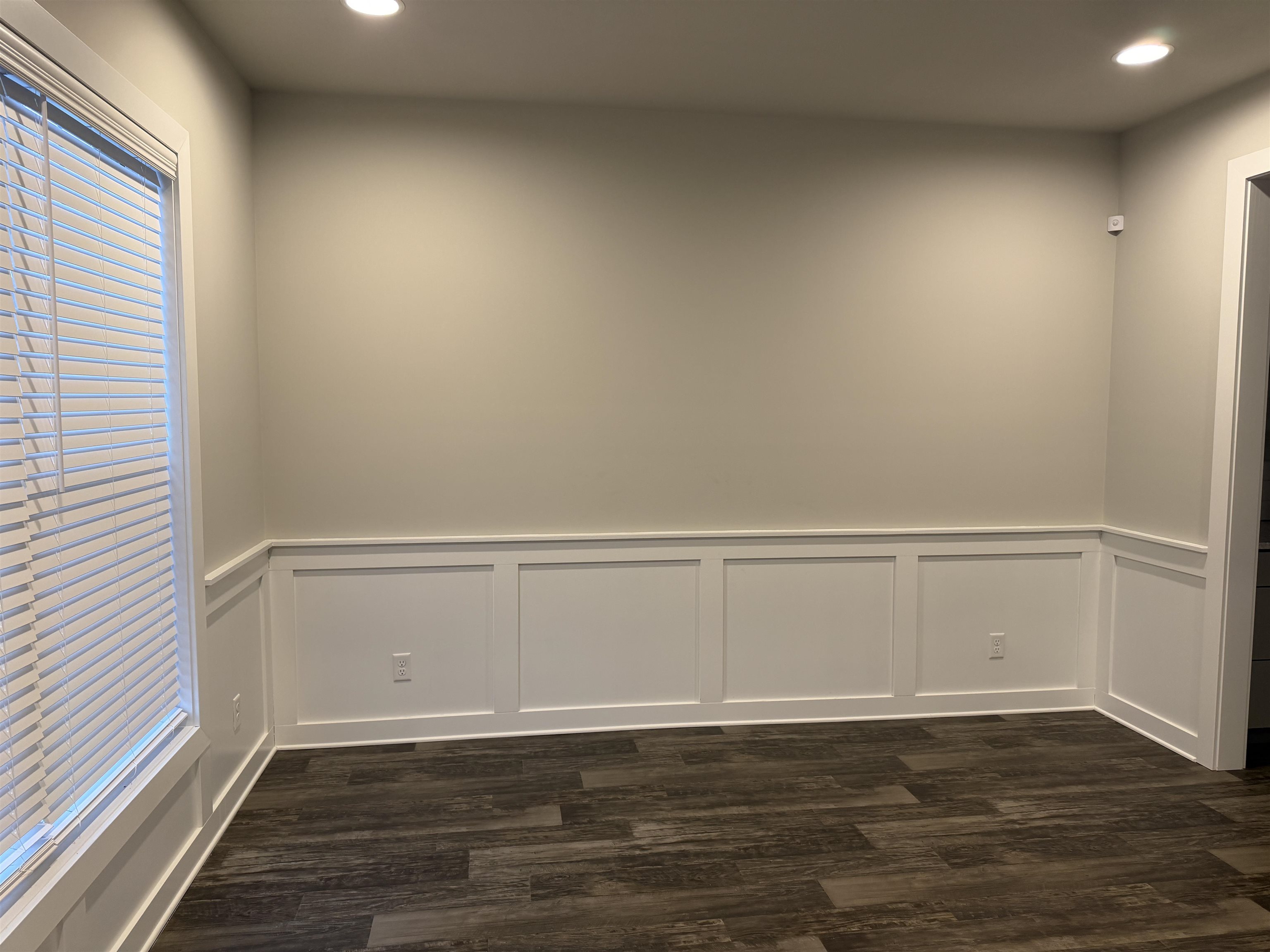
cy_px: 476
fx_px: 881
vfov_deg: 56.8
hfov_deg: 71.6
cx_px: 635
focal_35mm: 24
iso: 200
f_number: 1.78
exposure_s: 1/60
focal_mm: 6.76
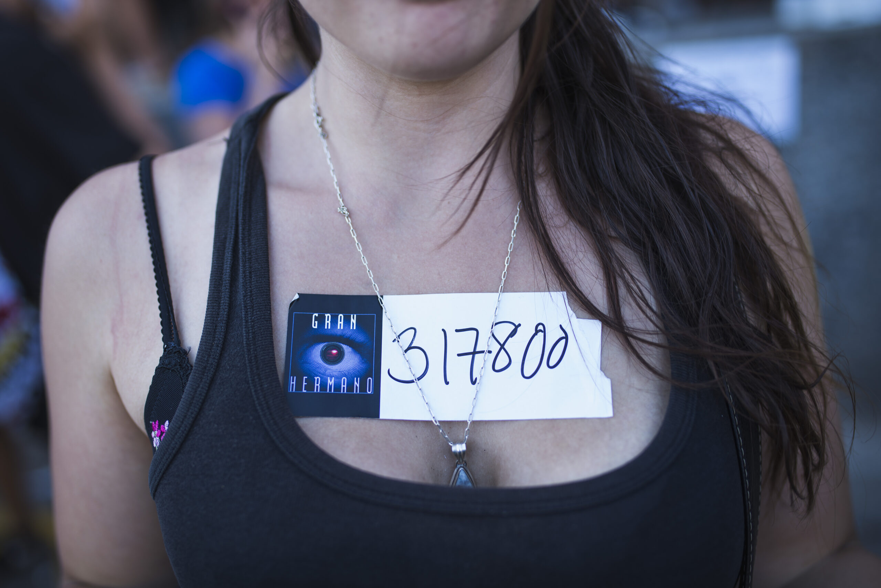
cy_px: 294
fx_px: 857
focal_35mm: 35
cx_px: 440
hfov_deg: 54.4
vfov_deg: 37.9
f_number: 2
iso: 100
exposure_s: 1/250
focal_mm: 35
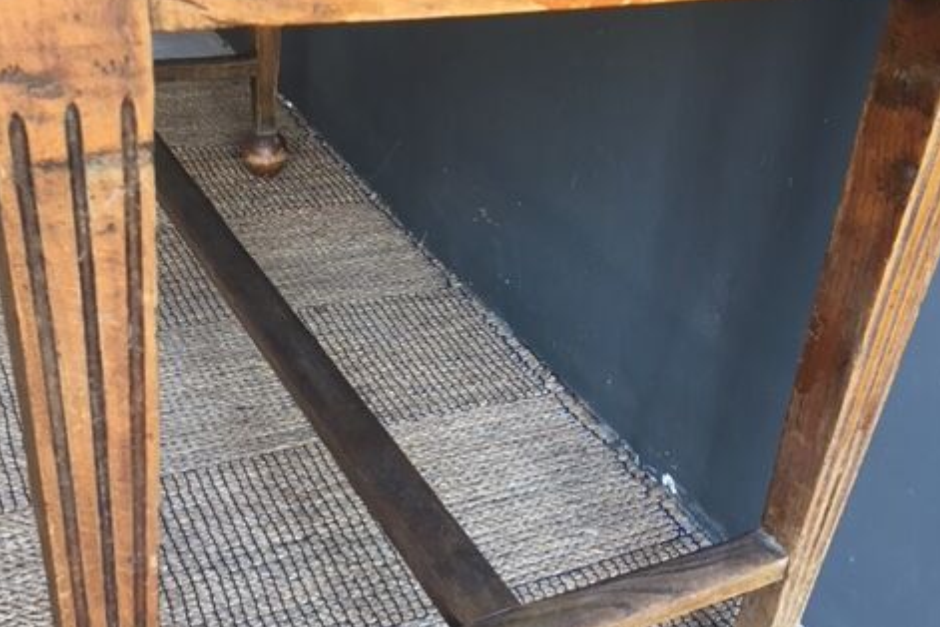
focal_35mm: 41
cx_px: 473
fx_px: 1070
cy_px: 321
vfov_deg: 32.6
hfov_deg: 47.4
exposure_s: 1/33
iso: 64
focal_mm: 4.15
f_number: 2.2
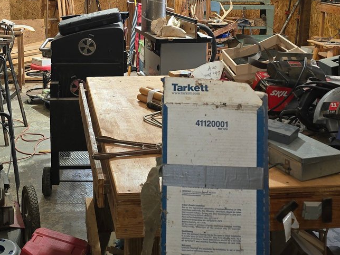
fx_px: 530
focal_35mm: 54
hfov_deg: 35.2
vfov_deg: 26.4
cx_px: 110
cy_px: 39
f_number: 1.7
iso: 125
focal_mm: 6.3
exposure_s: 1/60
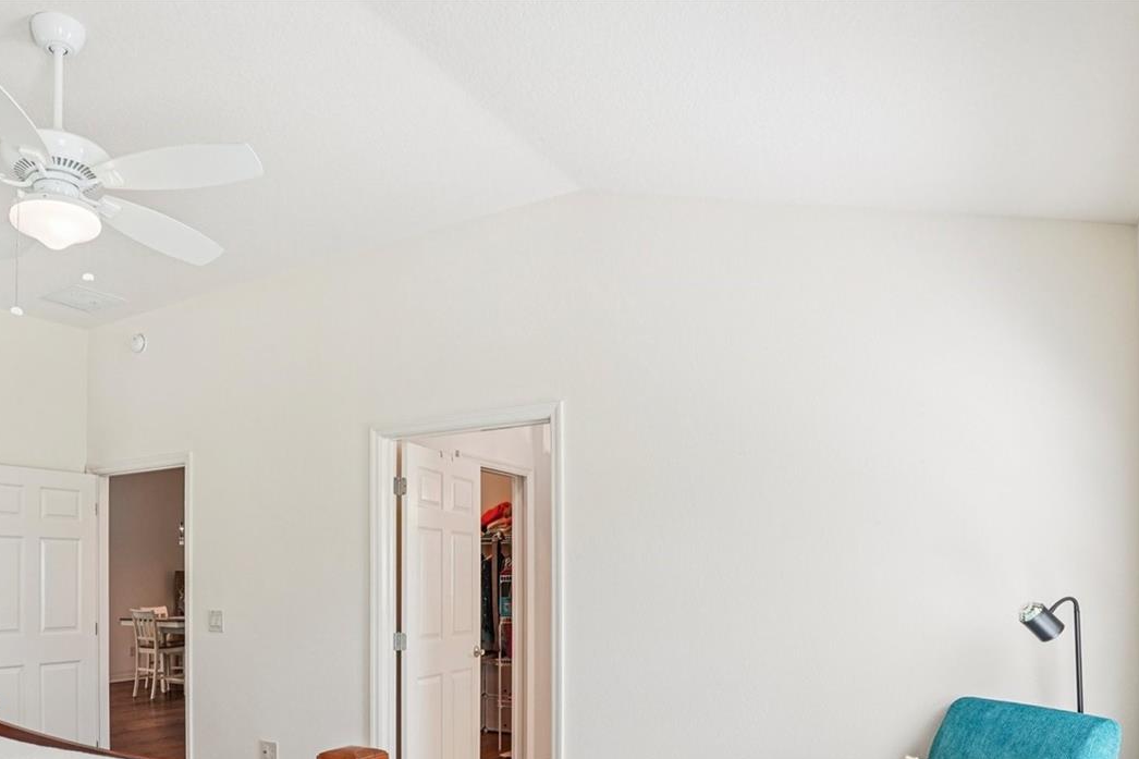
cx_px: 411
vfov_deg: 47.5
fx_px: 822
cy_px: 576
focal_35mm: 26
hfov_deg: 68.1
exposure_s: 1/30
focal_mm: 17
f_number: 8
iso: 400
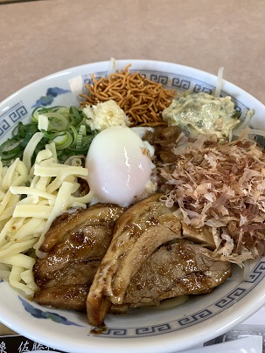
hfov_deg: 53.1
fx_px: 265
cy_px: 176
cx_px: 132
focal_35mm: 26
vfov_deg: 67.3
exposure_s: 1/50
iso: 64
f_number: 1.8
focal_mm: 4.25
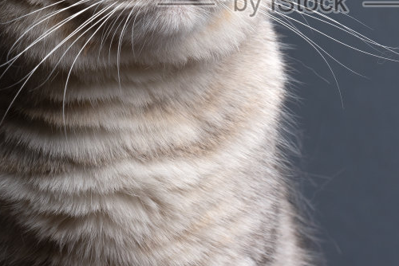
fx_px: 6421
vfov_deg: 2.4
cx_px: 289
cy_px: -35
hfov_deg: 3.6
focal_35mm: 579
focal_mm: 181
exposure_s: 1/160
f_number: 10
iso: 125
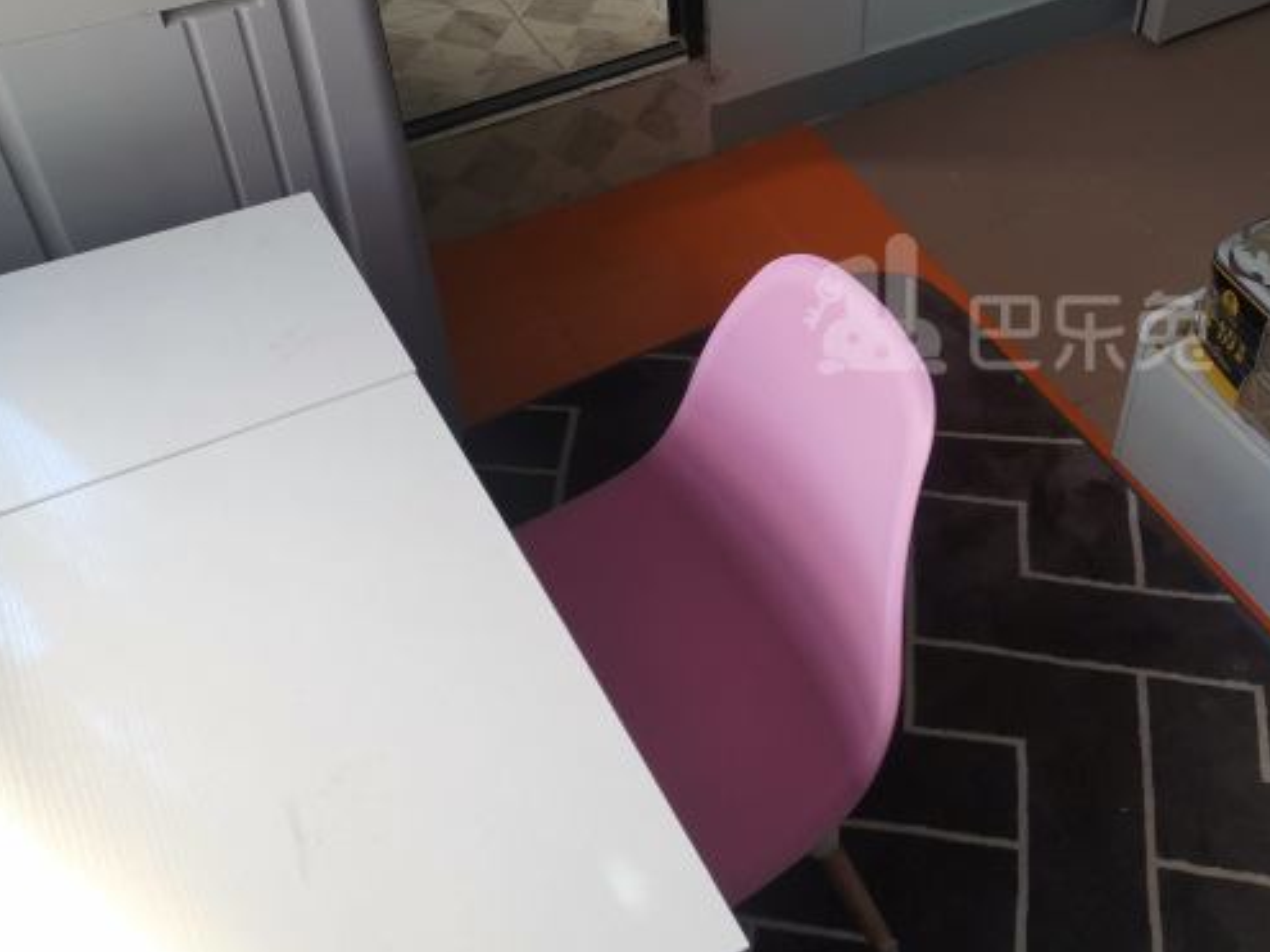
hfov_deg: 42.8
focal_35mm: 42
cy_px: 305
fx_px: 1541
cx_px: 1008
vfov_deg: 34.0
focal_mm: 5.5
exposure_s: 1/212
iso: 50
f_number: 1.8
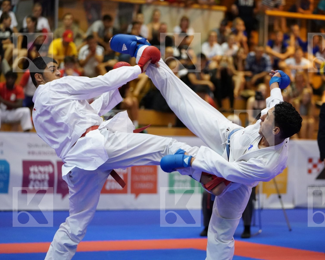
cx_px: 180
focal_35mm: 129
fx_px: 1241
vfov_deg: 12.0
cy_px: 130
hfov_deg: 14.9
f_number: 2.8
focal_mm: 114
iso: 6400
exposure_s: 1/800
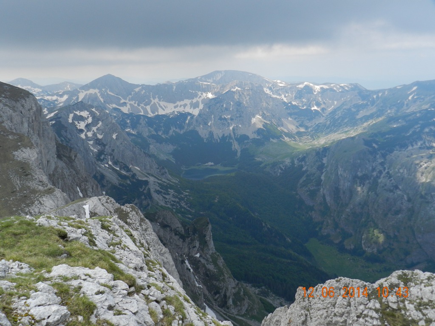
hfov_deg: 56.8
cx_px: 218
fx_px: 402
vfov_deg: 44.2
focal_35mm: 32
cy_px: 163
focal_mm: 5.6
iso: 160
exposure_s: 1/1000
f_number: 3.7
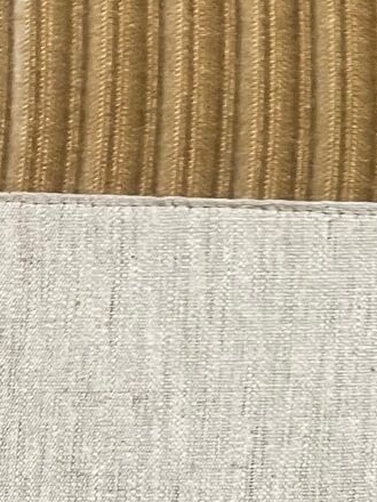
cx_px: 627
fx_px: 1728
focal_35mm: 119
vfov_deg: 16.5
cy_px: 363
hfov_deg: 11.7
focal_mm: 5.1
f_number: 1.6
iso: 200
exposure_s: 1/50
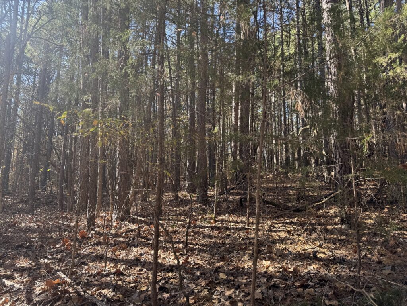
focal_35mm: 24
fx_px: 282
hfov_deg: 71.6
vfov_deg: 56.8
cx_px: 204
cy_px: 153
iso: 80
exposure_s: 1/352
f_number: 1.78
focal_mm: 6.76
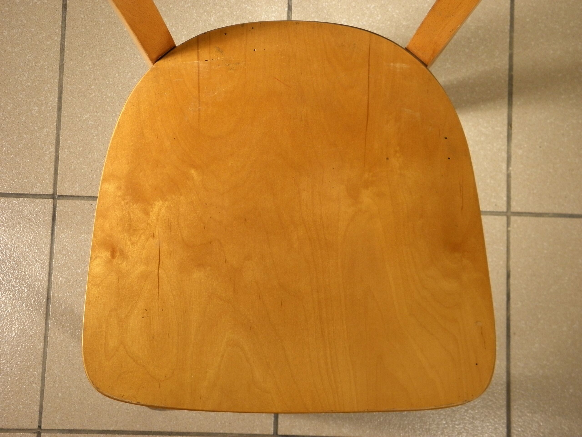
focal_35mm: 54
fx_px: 908
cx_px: 291
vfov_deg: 27.0
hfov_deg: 35.5
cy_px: 218
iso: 200
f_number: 4.1
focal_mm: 9.7
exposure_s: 1/20
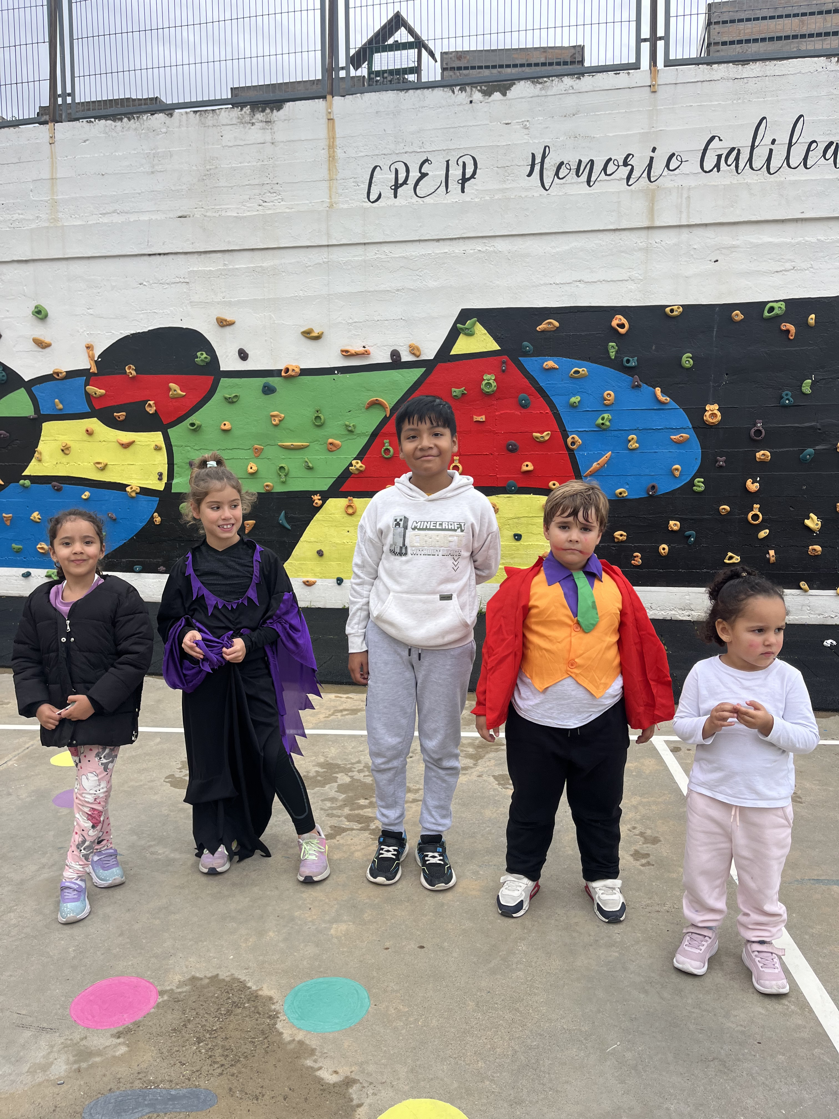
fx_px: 840
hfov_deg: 53.1
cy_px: 560
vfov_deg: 67.3
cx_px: 420
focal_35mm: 26
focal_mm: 5.1
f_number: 1.6
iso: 50
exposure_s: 1/858
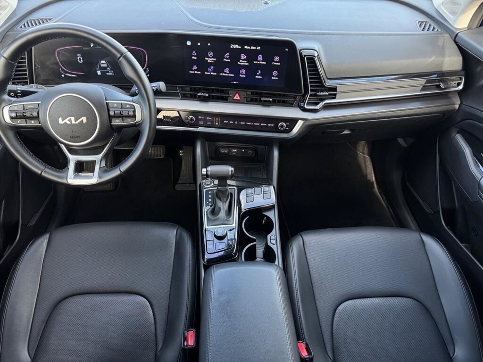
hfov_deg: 71.6
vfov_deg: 56.8
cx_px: 242
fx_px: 335
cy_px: 181
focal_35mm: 24
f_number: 1.78
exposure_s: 1/121
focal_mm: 6.76
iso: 200
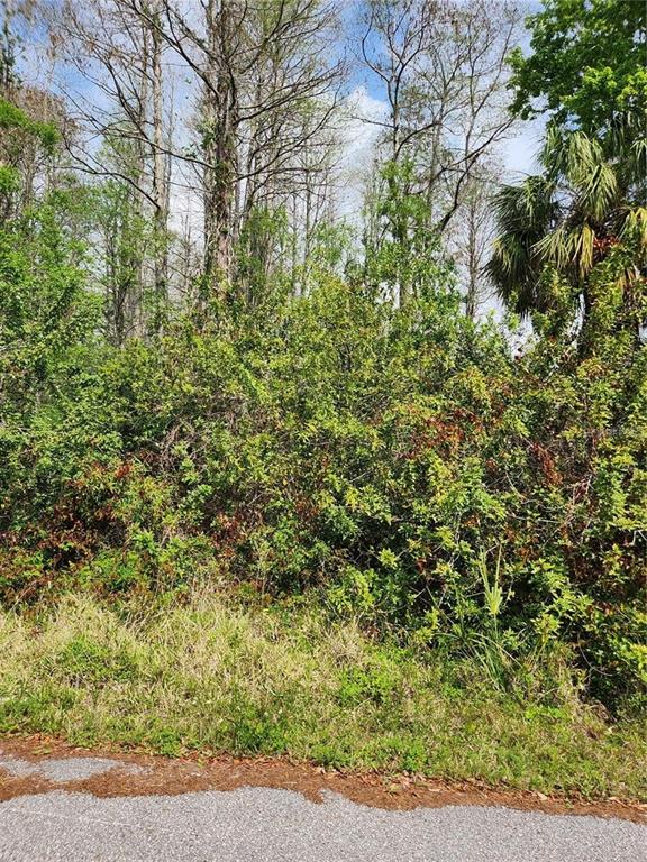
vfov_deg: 73.9
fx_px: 573
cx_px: 324
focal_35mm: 23
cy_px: 431
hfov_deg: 58.9
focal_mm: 5.4
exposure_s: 1/1465
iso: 20
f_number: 1.8
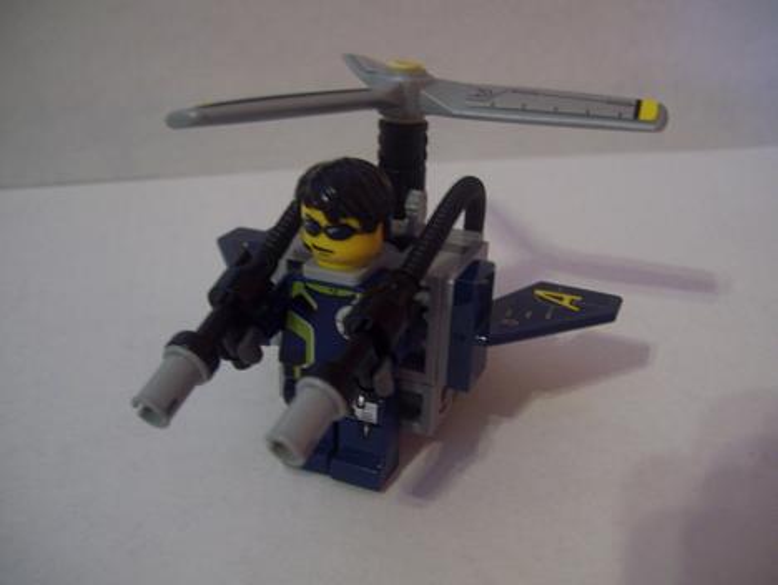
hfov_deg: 51.3
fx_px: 810
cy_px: 292
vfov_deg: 39.7
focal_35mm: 36
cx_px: 389
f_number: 2.7
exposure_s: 1/8
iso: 160
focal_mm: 6
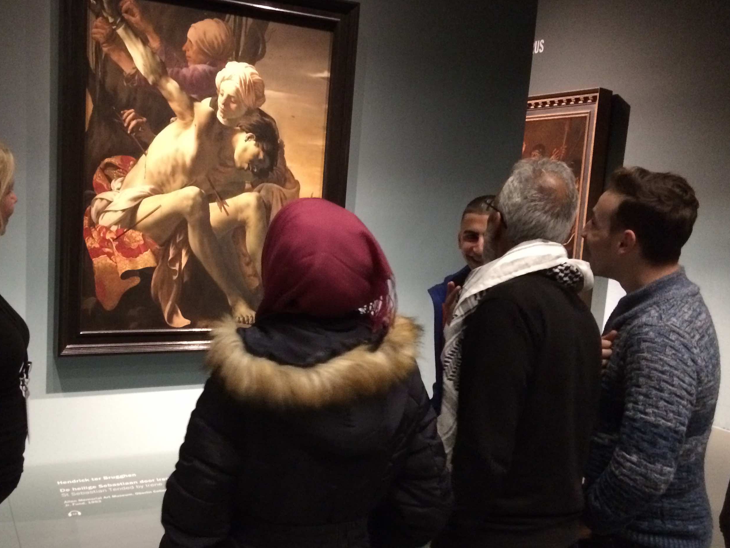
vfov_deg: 37.7
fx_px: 801
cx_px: 297
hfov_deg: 48.7
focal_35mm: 38
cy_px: 307
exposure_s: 1/17
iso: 500
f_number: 2.2
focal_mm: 4.15
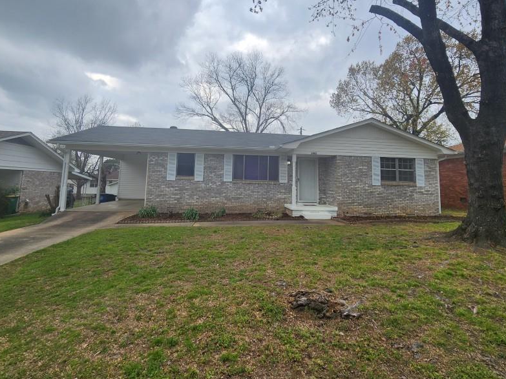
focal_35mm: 17
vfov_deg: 74.0
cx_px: 263
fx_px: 248
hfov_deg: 91.0
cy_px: 154
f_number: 2.2
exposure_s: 1/1055
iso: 50
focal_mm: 2.2
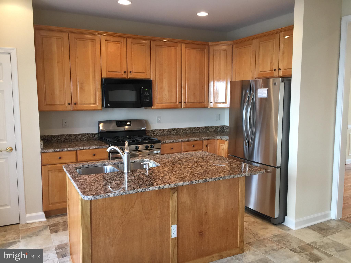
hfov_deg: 61.7
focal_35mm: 29
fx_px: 294
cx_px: 176
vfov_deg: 48.2
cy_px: 132
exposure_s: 1/15
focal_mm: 4.15
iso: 32
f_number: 2.2
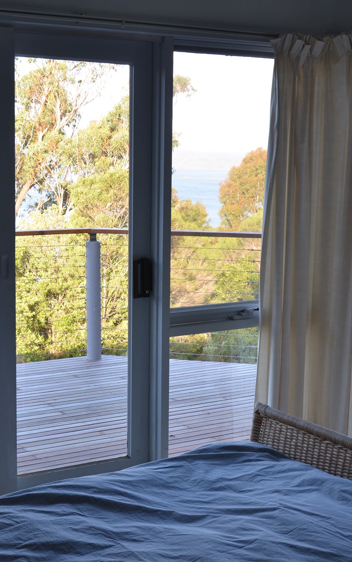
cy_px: 281
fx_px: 887
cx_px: 170
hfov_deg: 22.5
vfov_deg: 35.2
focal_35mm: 58
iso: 320
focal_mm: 25
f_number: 5.6
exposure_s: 1/125
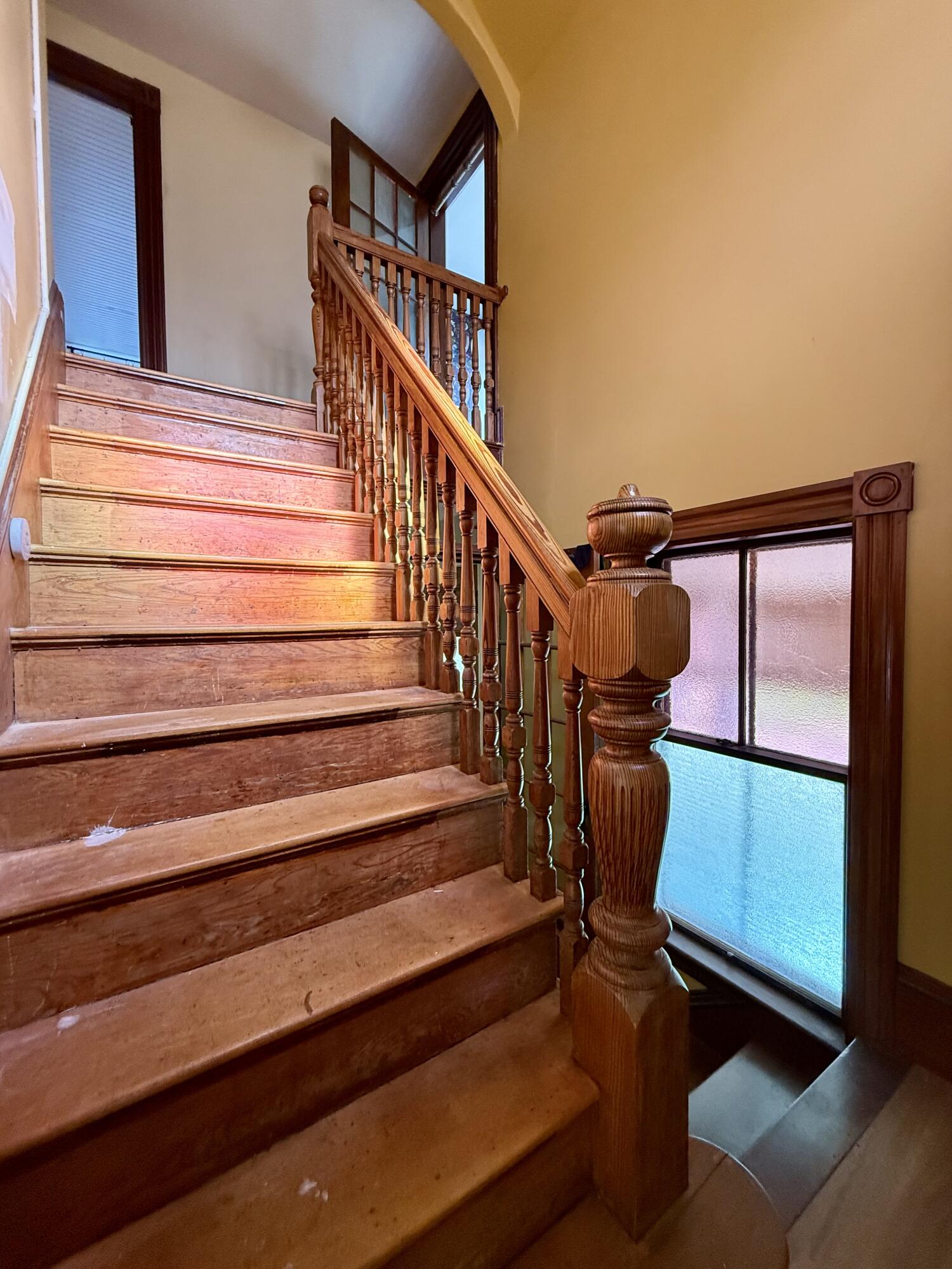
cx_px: 476
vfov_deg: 102.1
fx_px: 513
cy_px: 634
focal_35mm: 14
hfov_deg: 85.7
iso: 320
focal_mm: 2.22
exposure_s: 1/70
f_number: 2.2
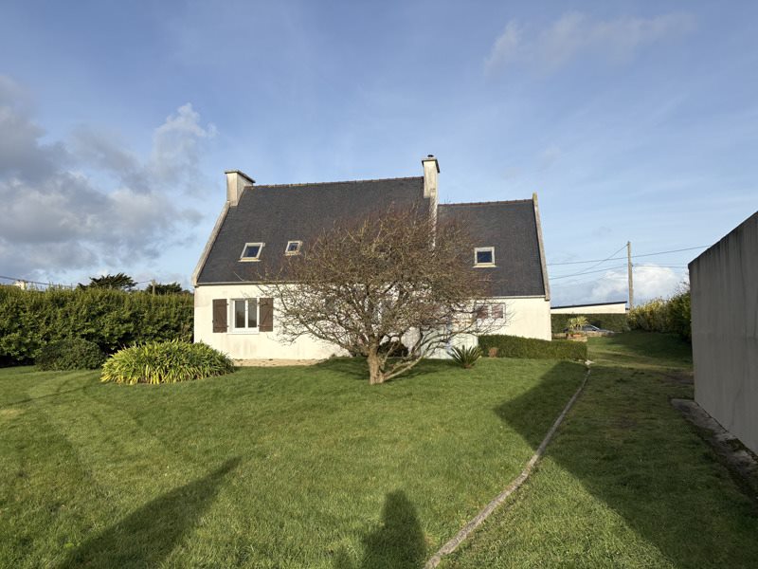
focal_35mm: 26
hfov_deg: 67.3
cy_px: 284
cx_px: 379
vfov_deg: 53.1
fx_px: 569
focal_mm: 5.96
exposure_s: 1/2639
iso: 50
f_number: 1.6
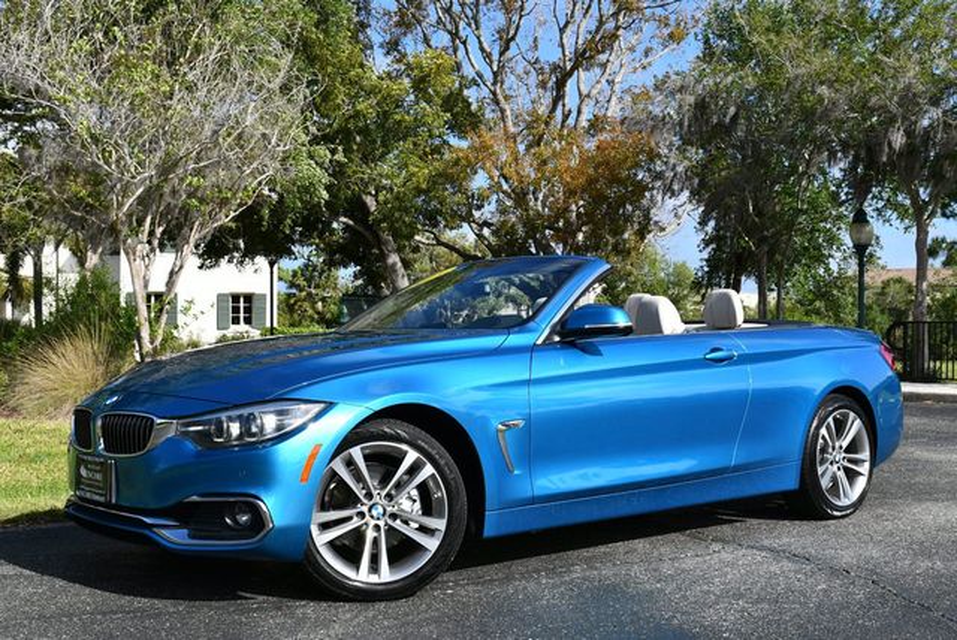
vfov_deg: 30.6
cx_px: 478
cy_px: 320
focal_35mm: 44
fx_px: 1171
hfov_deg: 44.5
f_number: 8
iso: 100
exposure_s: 1/250
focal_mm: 22
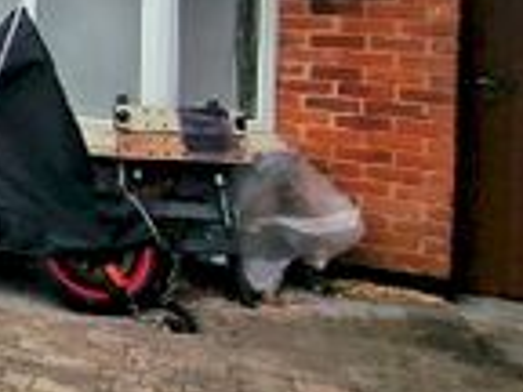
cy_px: -56
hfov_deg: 21.6
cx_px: -385
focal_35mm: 63
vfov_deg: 21.8
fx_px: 952
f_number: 2.2
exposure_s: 1/769
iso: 50
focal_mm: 2.2
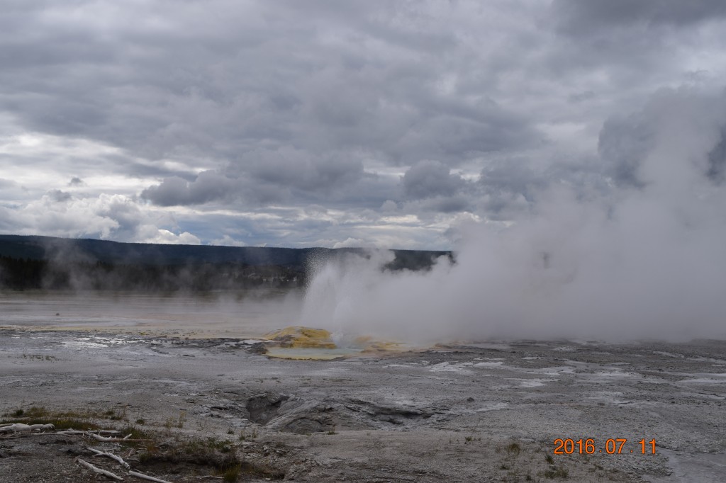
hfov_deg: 42.3
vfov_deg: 28.9
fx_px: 937
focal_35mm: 46
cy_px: 242
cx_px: 363
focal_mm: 31
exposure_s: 1/500
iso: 200
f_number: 11
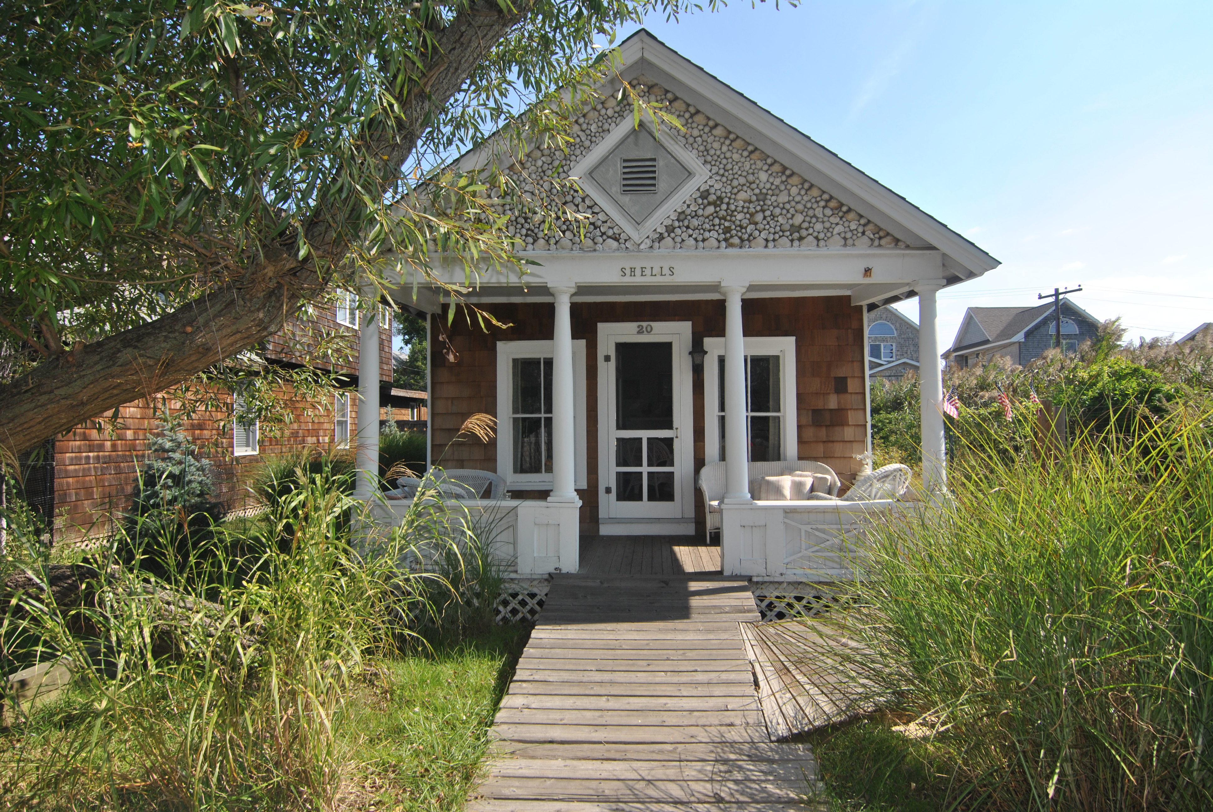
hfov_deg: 81.1
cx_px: 606
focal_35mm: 21
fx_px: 708
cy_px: 406
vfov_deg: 59.6
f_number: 9
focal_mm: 14
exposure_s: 1/200
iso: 100
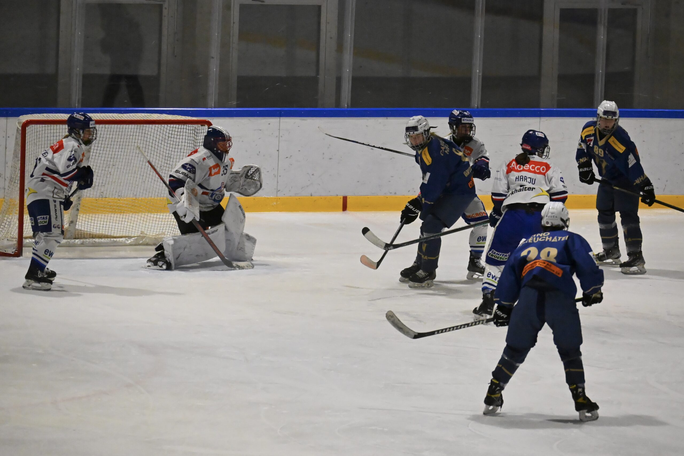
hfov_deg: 8.6
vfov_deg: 5.7
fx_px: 4559
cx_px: 342
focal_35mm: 240
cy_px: 228
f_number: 5.6
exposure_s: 1/4000
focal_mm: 160
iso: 7200
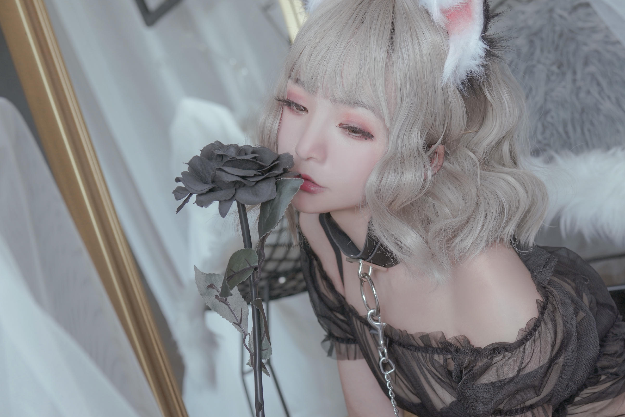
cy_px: 284
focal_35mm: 58
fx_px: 1007
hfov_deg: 33.7
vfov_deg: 23.3
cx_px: 478
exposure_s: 1/60
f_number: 4
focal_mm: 35
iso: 400
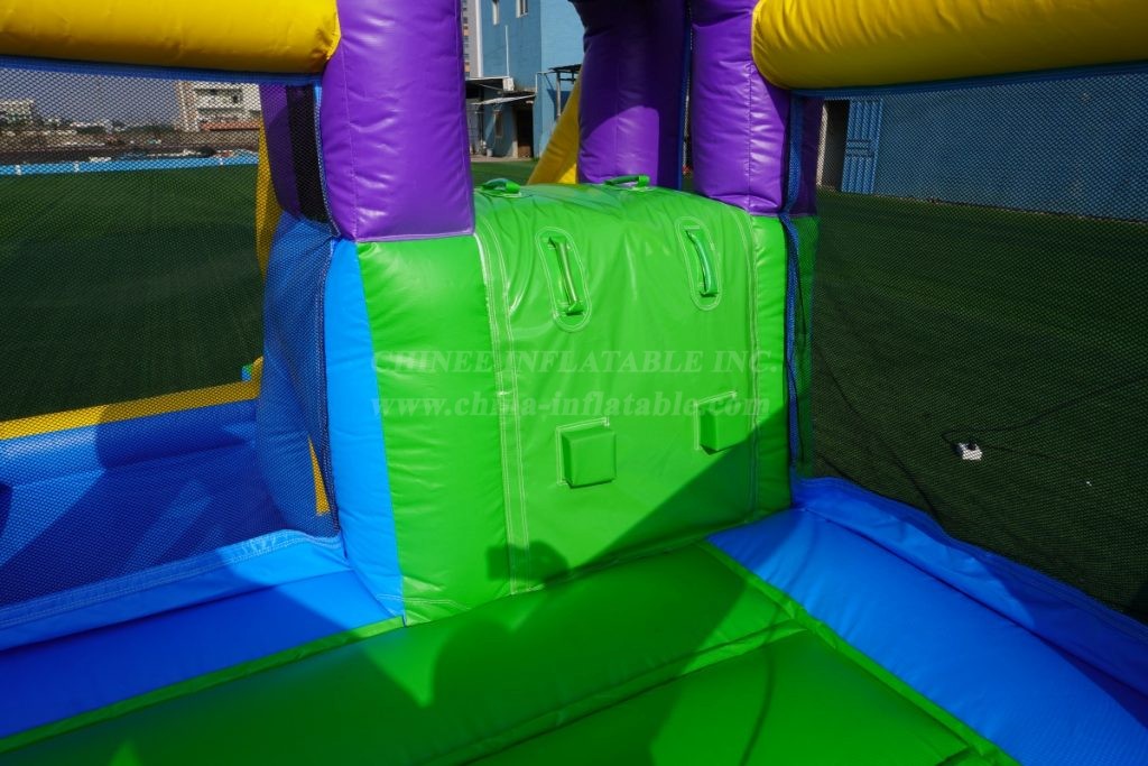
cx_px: 574
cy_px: 383
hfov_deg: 73.7
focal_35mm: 24
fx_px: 765
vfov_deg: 53.1
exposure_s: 1/250
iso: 100
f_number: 10
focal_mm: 16
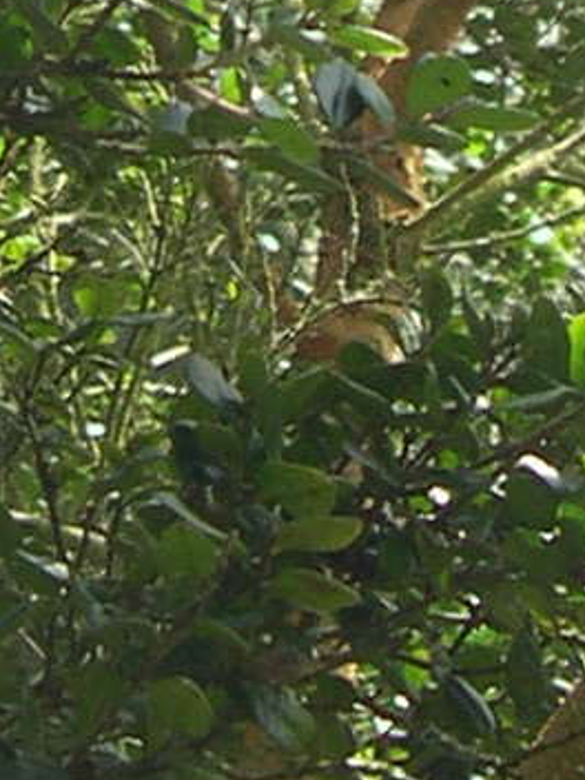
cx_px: 361
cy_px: -702
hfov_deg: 6.1
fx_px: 5521
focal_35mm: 245
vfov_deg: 7.8
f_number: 2.8
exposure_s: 1/298
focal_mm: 8
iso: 100
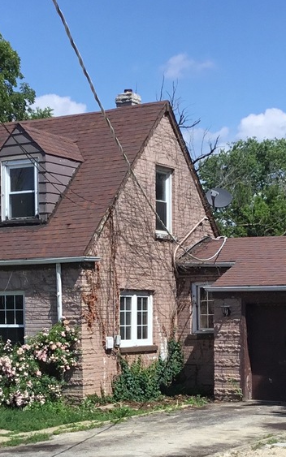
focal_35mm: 84
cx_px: 110
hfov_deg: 15.5
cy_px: 378
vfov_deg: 24.2
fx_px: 1047
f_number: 2.4
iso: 25
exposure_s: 1/1631
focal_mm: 3.3
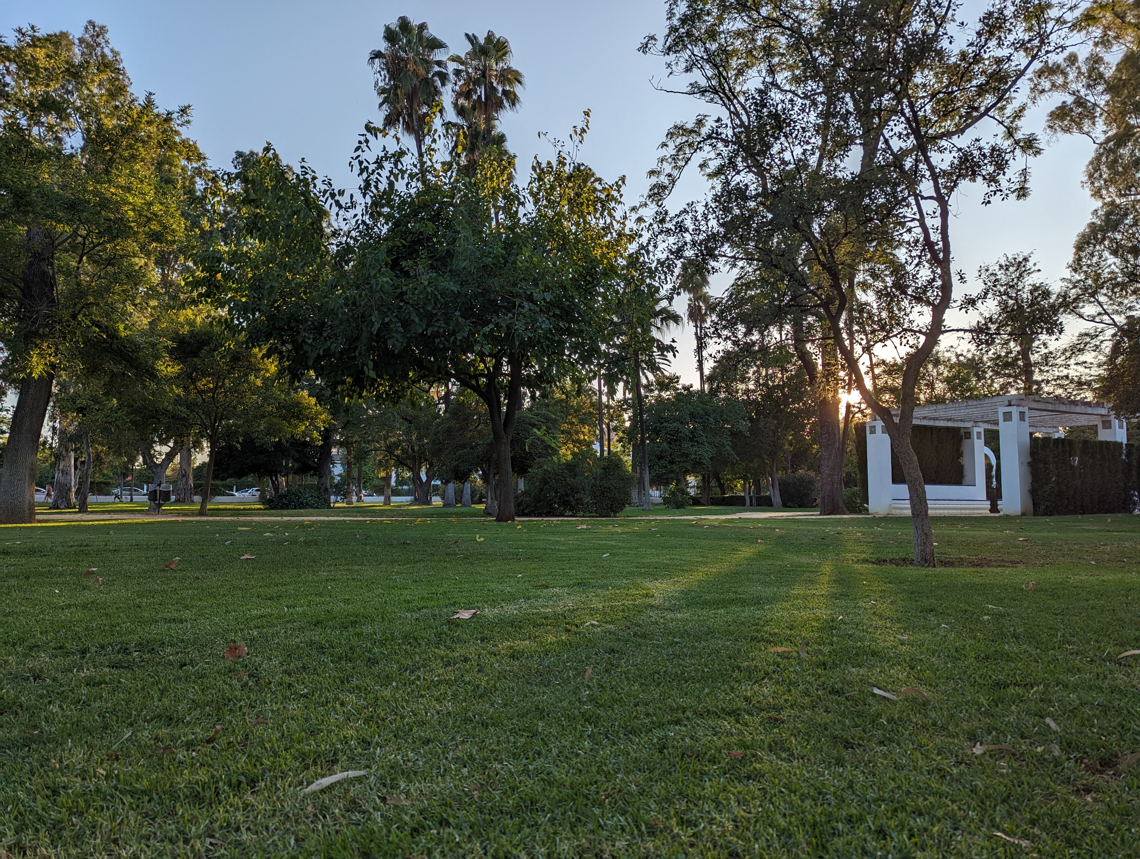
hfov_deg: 71.5
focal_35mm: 24
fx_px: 792
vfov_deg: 56.9
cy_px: 430
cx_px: 570
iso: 40
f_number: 1.85
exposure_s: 1/1953
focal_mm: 6.81
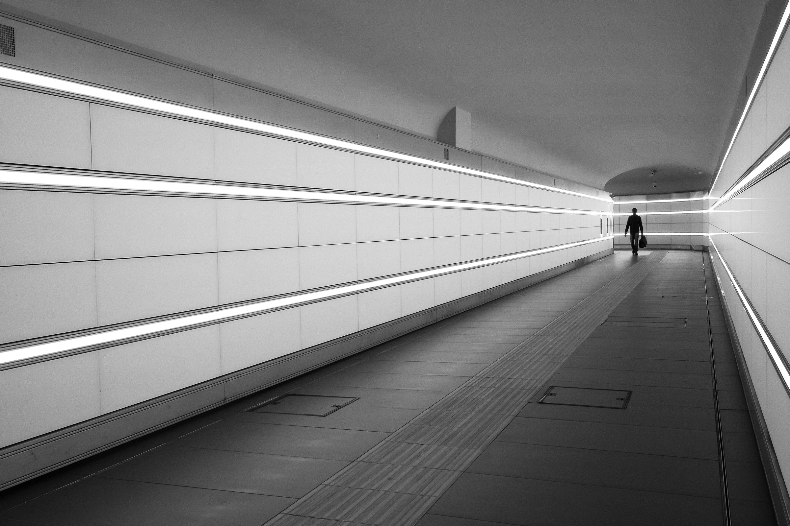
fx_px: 768
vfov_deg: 37.9
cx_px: 395
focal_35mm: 35
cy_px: 263
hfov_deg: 54.4
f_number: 11
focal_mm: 23
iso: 4000
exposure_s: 1/125
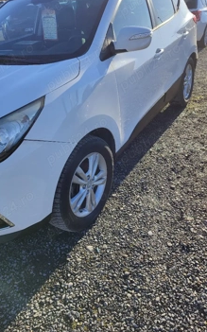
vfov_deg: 64.6
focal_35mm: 29
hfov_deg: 43.1
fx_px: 262
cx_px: 95
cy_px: 152
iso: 50
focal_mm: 5.89
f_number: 1.89
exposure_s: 1/667
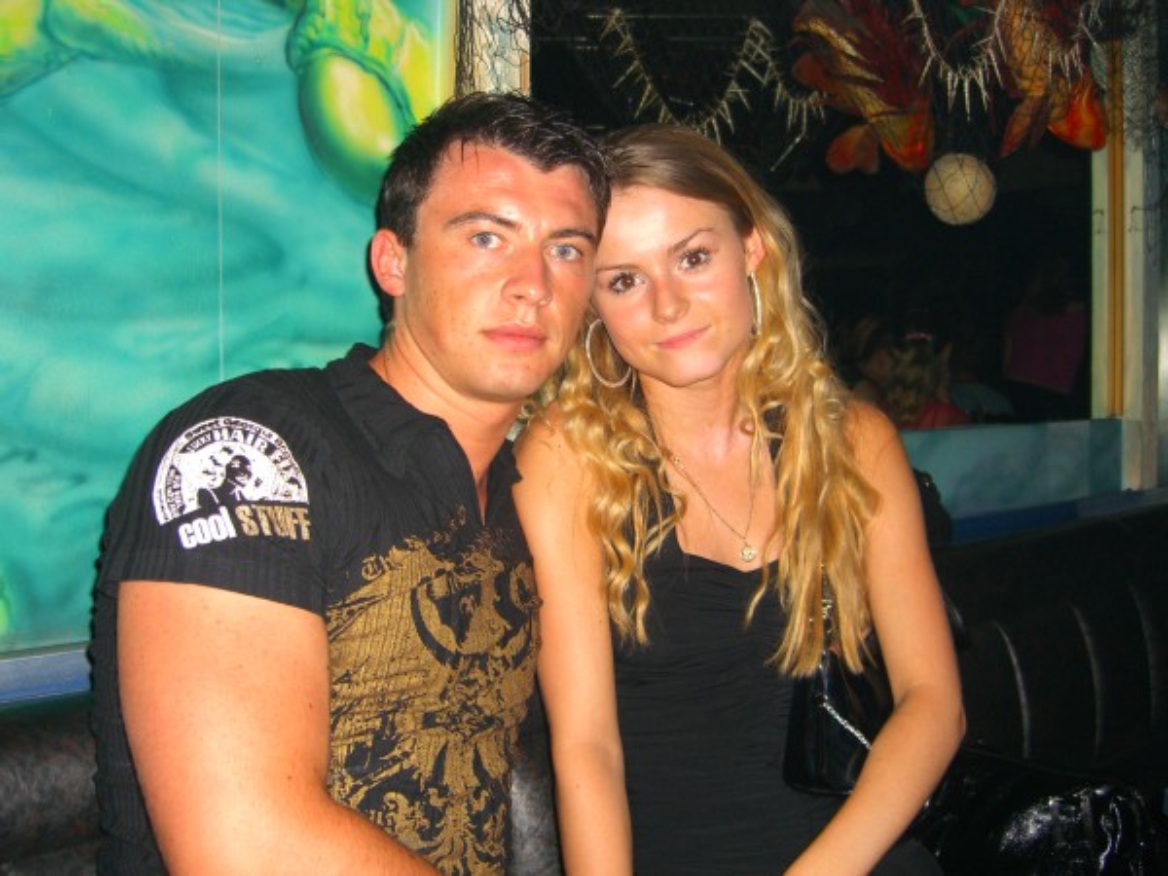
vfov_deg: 37.7
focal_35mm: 38
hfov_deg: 49.0
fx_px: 1282
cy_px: 438
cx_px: 584
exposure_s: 1/60
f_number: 2.8
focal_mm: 7.9
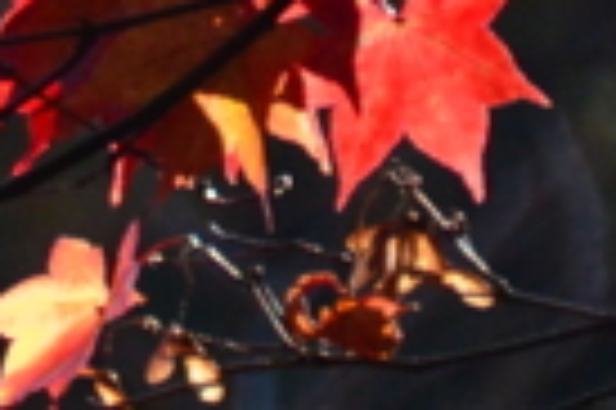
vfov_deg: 0.5
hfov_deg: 0.7
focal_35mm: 3027
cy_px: 9
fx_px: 51733
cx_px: 256
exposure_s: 1/1600
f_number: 6.3
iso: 1600
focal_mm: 270
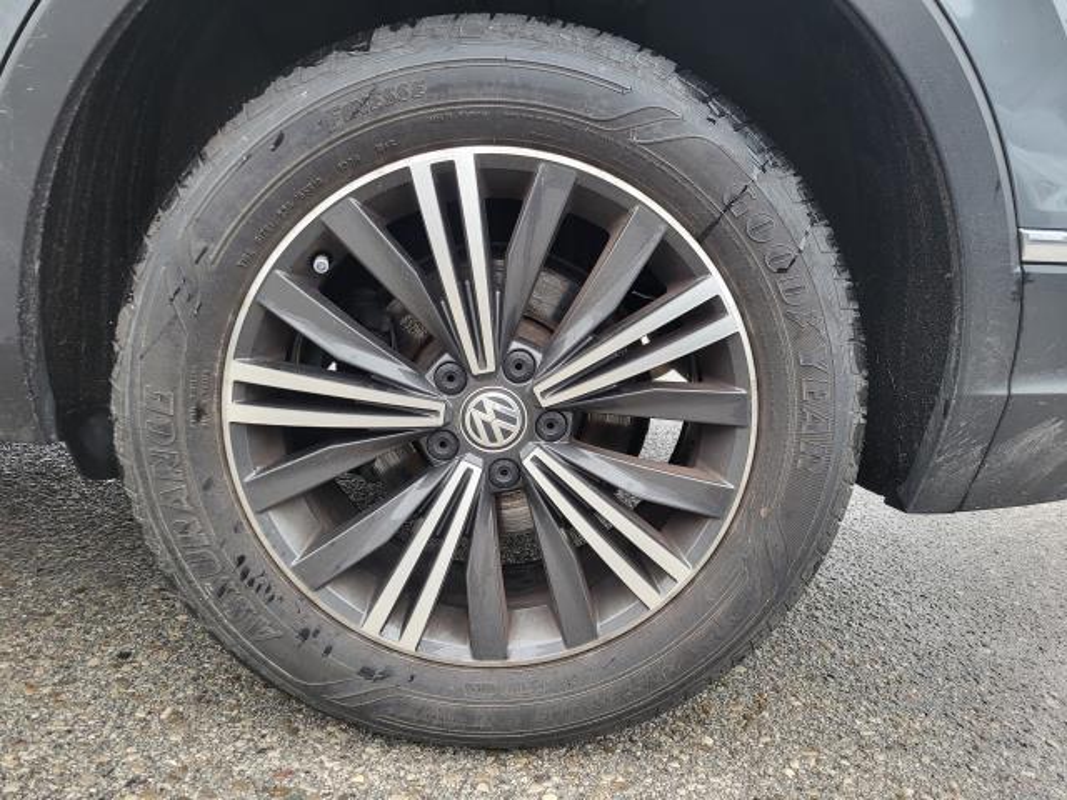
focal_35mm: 26
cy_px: 400
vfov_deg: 53.1
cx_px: 534
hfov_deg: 67.3
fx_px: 801
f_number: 1.8
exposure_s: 1/120
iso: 125
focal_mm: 5.4
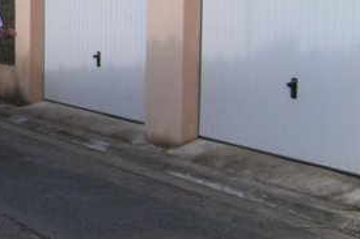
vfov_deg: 14.8
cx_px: -56
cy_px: 61
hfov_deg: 20.9
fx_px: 919
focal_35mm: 92
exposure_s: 1/800
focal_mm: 5.8
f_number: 2.8
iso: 50
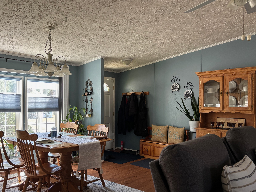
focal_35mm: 31
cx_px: 113
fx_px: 229
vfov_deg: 45.4
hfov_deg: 58.2
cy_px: 104
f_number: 1.6
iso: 125
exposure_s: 1/107
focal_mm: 5.96
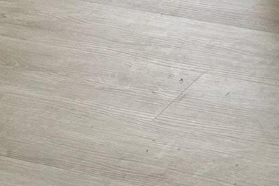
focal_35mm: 185
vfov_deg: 7.0
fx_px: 1434
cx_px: 619
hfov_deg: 10.0
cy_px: -258
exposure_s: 1/120
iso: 125
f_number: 1.78
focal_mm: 6.86
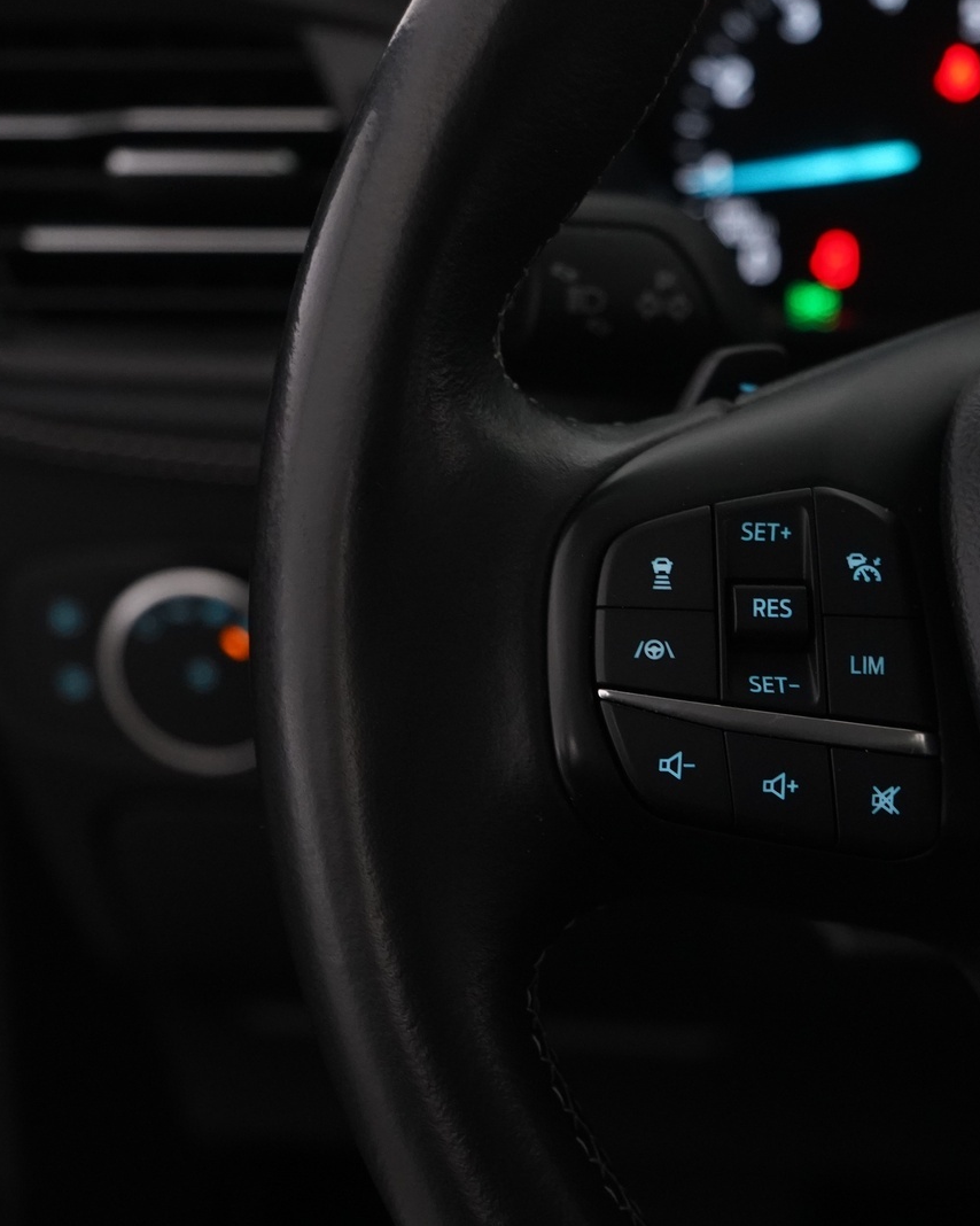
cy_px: 607
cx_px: 660
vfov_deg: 22.7
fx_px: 3046
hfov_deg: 18.2
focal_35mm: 84
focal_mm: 59
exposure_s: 1/60
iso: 4000
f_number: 5
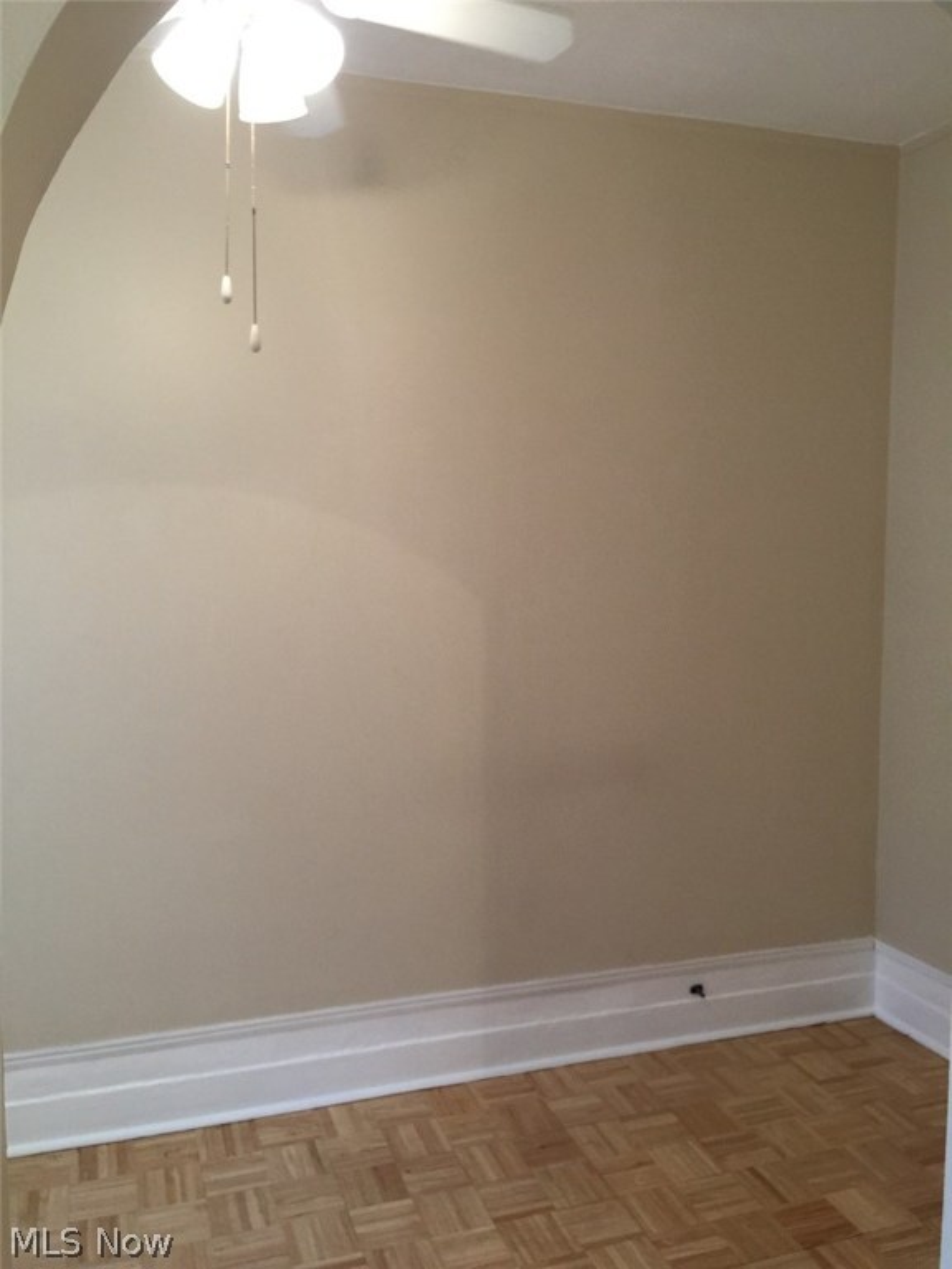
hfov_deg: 48.2
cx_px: 476
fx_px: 1063
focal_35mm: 29
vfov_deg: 61.7
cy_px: 634
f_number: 2.2
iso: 80
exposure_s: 1/15
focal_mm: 4.15
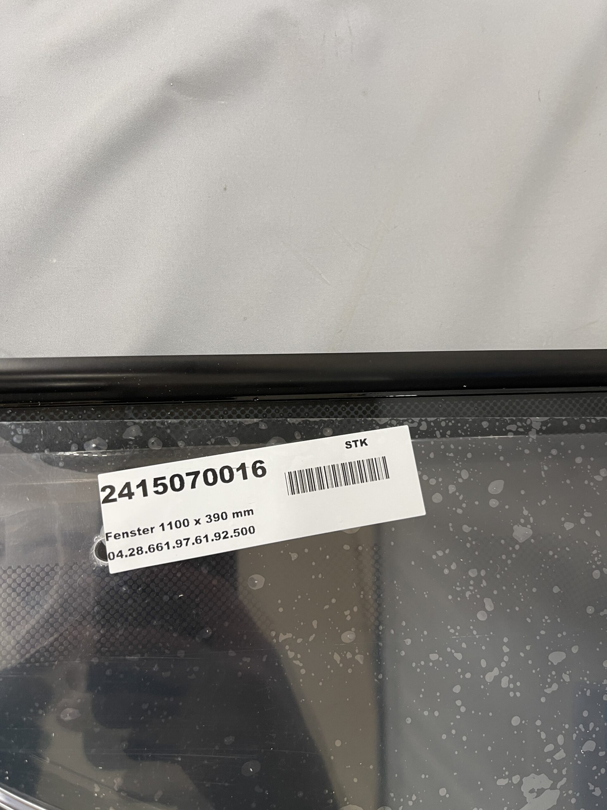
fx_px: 608
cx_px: 304
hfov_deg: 53.1
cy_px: 405
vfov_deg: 67.3
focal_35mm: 26
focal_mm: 5.1
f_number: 1.6
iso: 100
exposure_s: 1/50
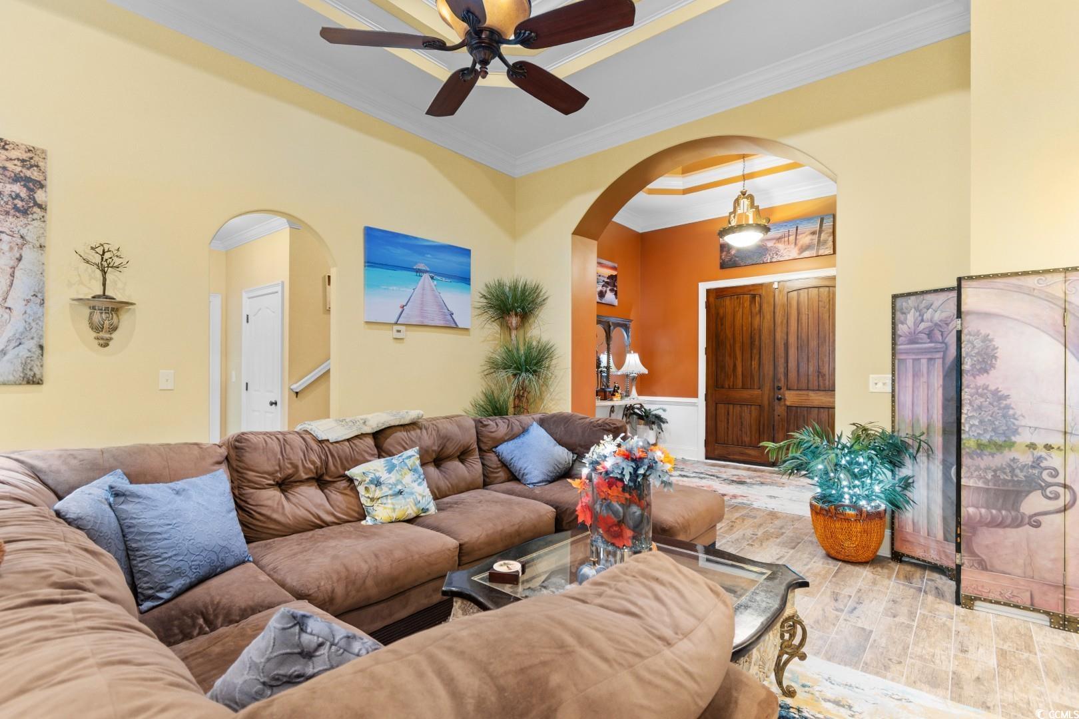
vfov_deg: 73.7
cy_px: 360
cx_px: 540
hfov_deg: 96.7
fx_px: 480
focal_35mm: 16
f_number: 4.8
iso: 100
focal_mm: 11
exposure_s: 2.5
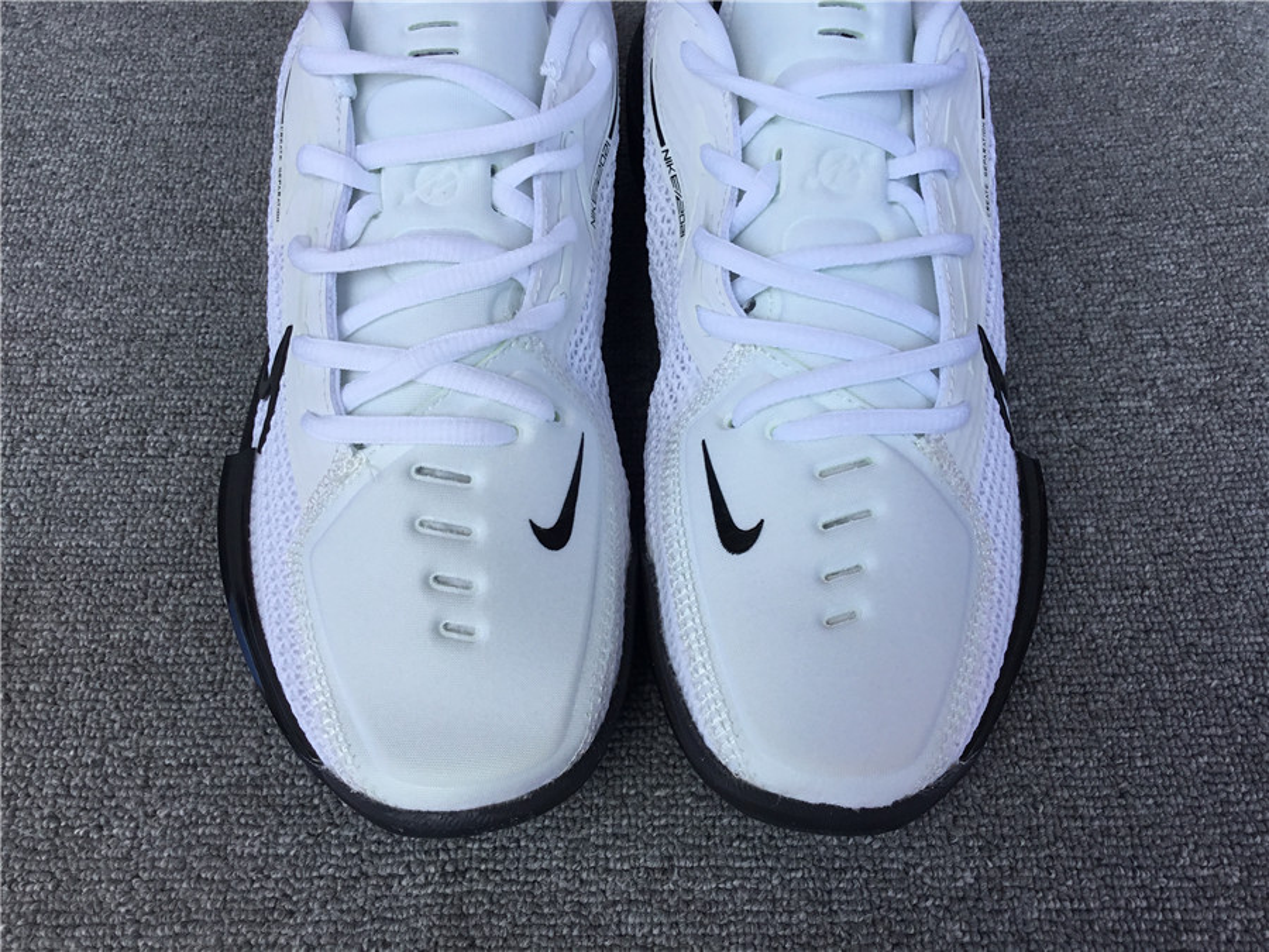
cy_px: 476
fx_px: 1136
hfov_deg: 58.4
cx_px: 634
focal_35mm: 31
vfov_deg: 45.4
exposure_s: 1/318
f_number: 2.4
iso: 25
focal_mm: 3.3
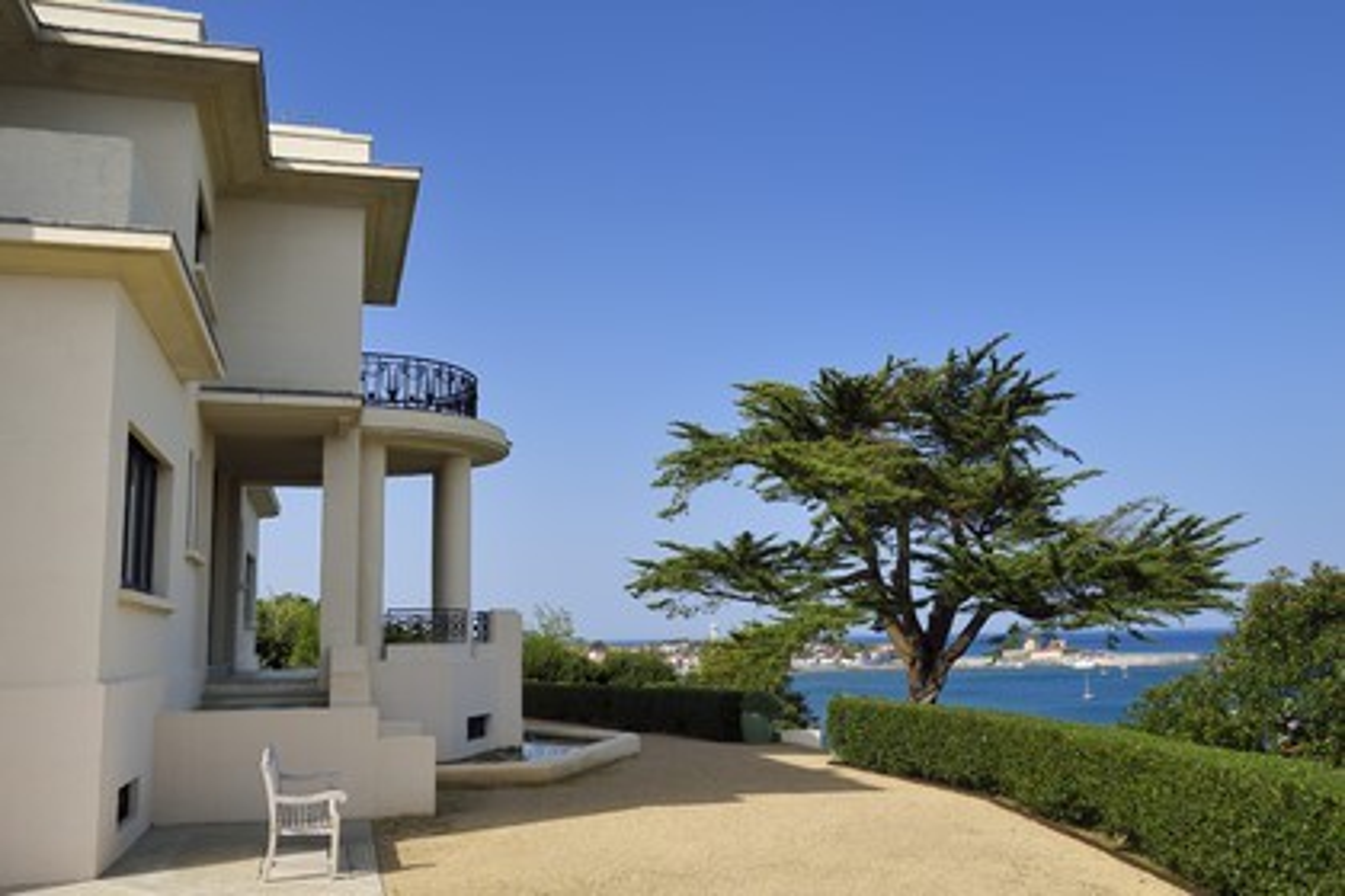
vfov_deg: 41.1
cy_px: 448
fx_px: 1195
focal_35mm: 32
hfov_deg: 58.7
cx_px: 672
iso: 200
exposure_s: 1/250
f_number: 13
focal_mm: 32
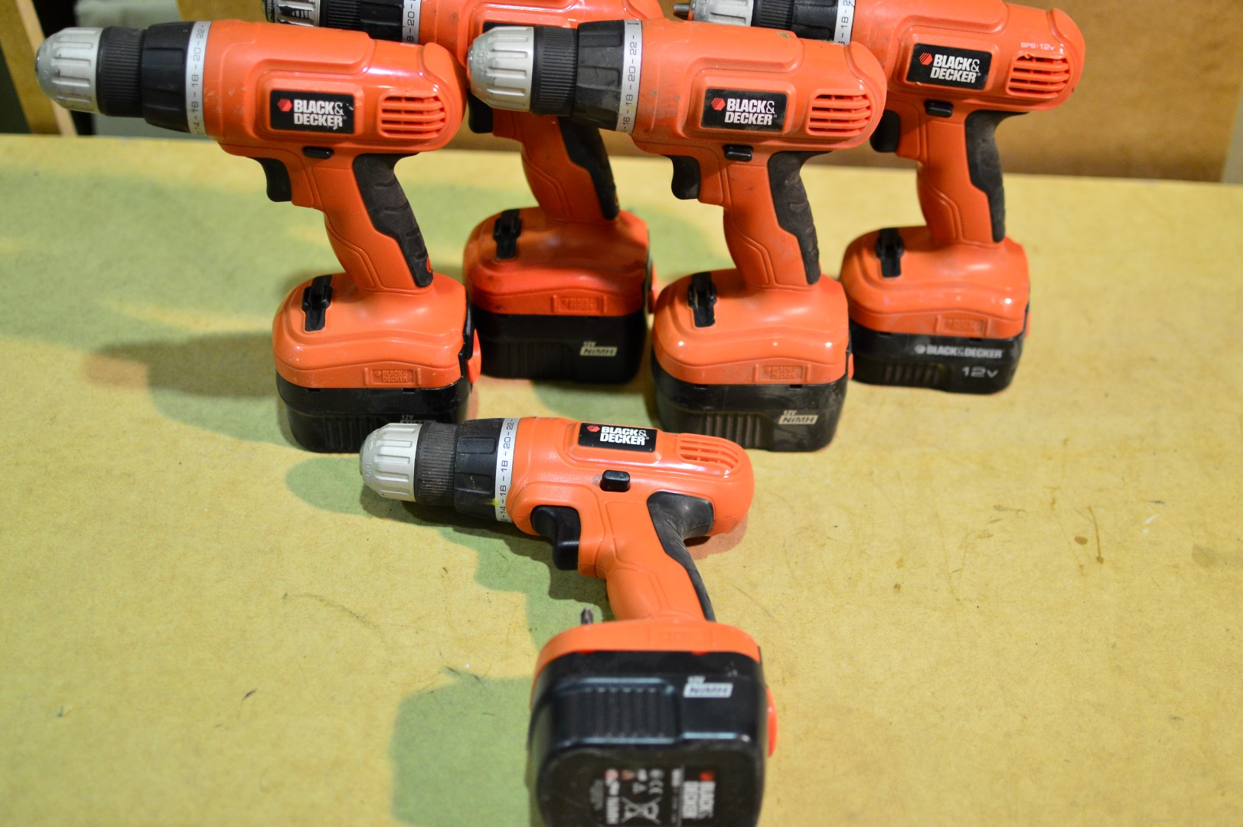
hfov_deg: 37.9
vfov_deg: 25.7
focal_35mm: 52
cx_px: 622
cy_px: 414
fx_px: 1811
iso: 800
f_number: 1.8
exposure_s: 1/250
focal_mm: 35
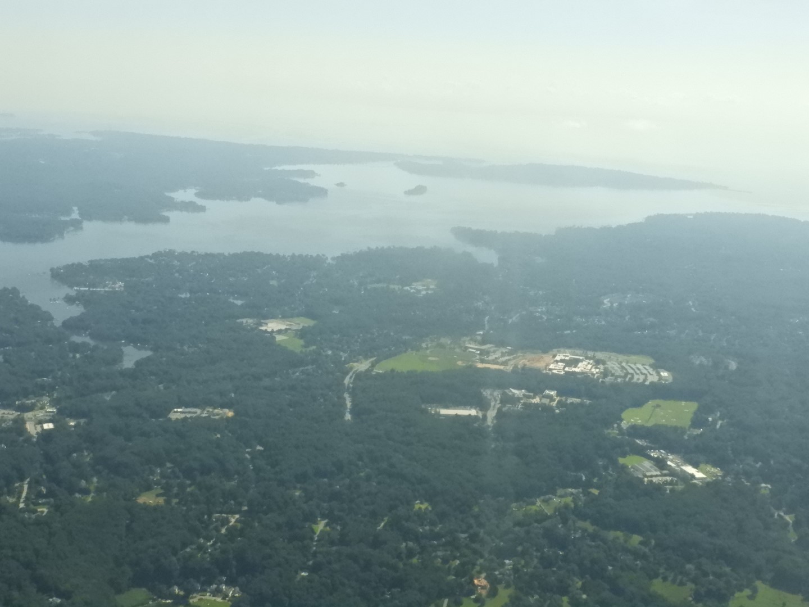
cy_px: 304
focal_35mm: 50
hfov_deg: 38.2
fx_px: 1169
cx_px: 404
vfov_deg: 29.1
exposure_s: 1/1600
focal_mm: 9
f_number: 8
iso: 1600
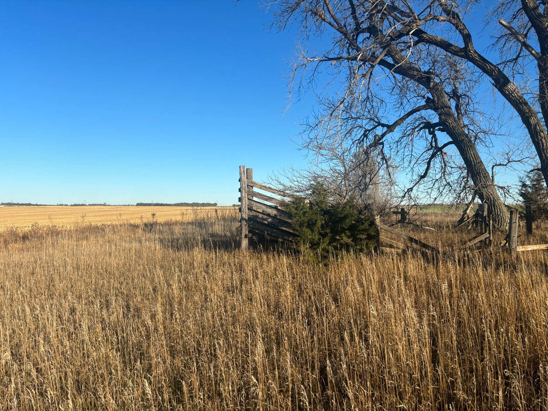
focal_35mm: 26
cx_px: 274
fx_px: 412
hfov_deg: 67.3
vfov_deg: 53.1
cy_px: 206
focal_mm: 5.96
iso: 50
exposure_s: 1/2933
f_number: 1.6
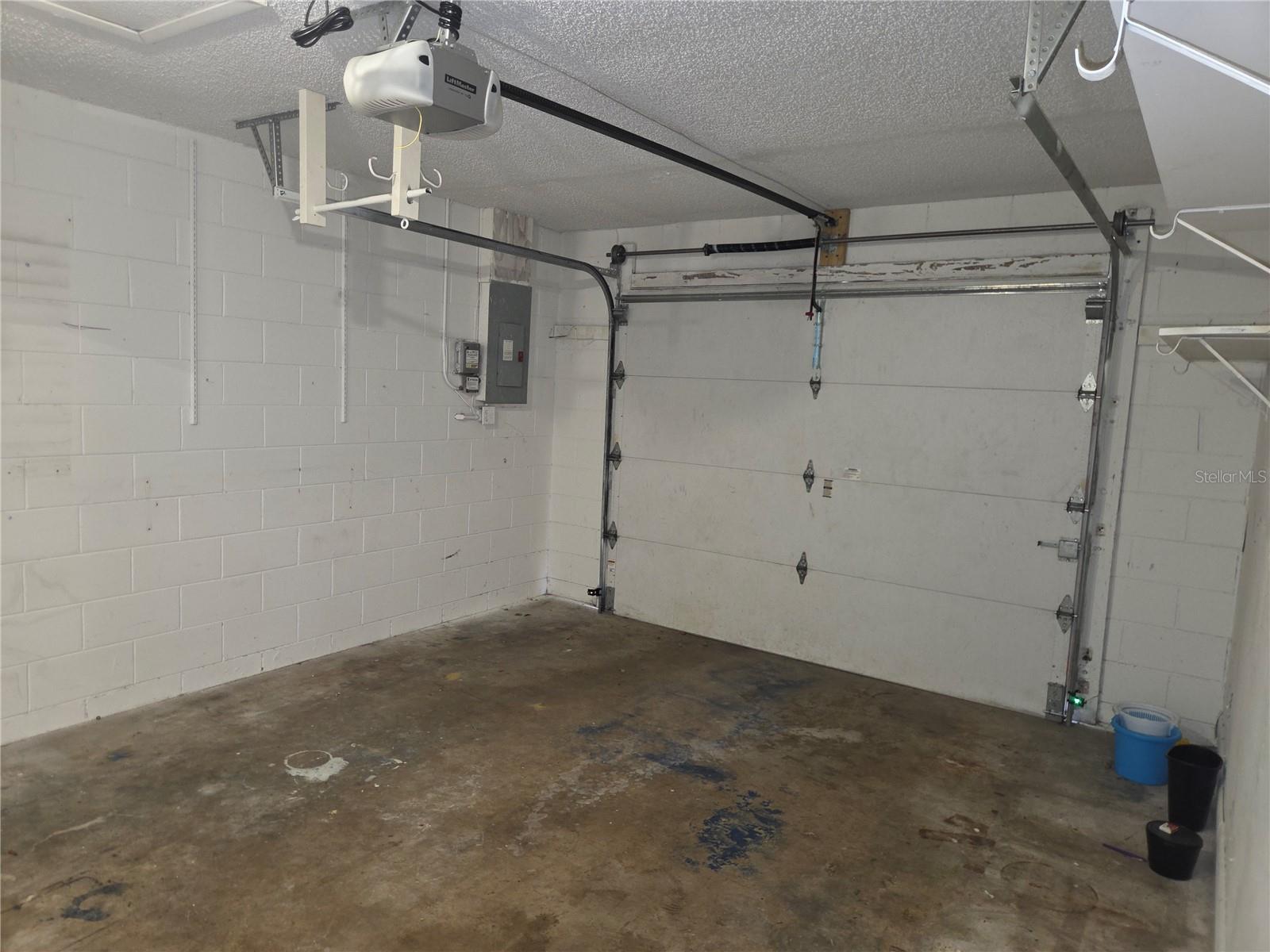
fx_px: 844
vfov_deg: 58.9
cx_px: 635
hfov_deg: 73.9
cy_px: 476
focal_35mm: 23
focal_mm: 5.4
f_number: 1.8
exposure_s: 1/15
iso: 125
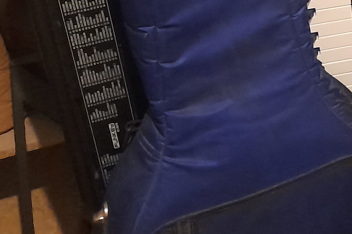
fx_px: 880
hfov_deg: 19.4
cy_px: -203
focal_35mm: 90
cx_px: 547
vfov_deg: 13.4
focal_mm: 4.6
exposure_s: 1/20
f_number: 2
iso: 800
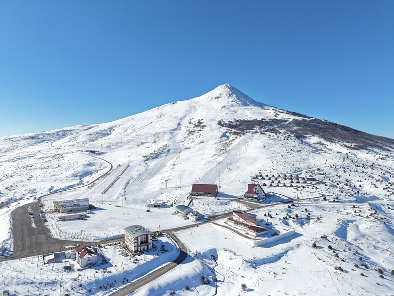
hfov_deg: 71.6
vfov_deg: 56.8
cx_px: 197
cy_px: 148
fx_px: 273
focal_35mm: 24
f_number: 1.8
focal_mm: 8.67
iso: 130
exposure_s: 1/3200
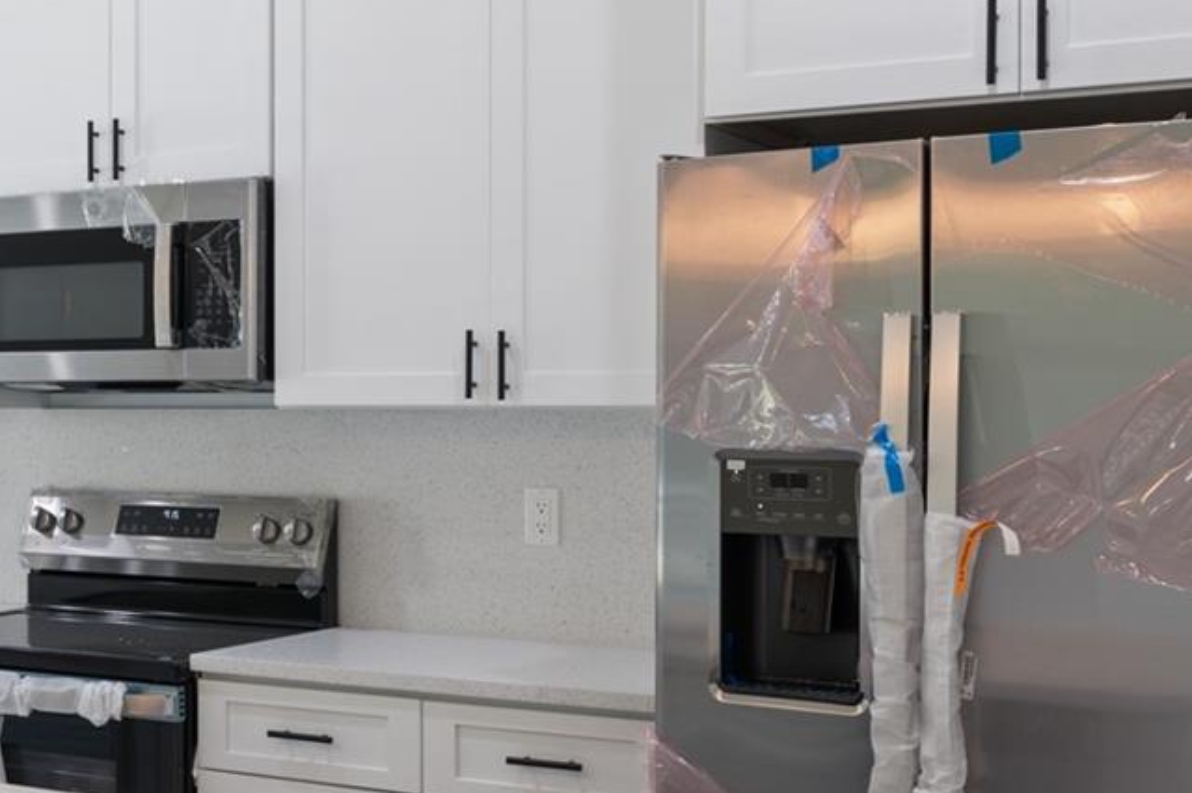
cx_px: 15
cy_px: 389
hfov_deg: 31.1
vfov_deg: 22.6
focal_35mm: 60
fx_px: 1986
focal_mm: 24
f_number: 8
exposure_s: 1/8
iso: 400
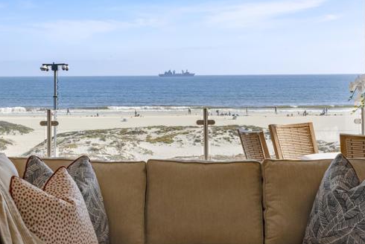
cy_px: 110
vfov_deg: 14.0
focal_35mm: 98
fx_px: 995
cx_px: 152
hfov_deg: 20.8
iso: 500
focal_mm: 75
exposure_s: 1/100
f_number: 22
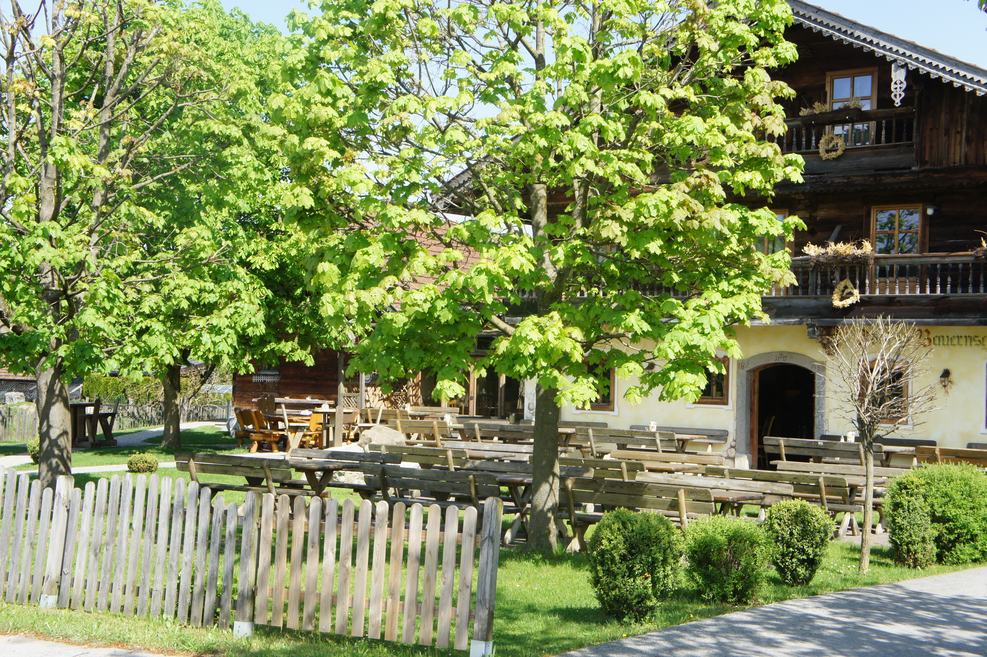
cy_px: 328
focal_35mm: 54
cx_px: 494
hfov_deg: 36.9
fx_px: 1480
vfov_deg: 25.0
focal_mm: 36
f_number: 11
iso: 200
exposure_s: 1/100
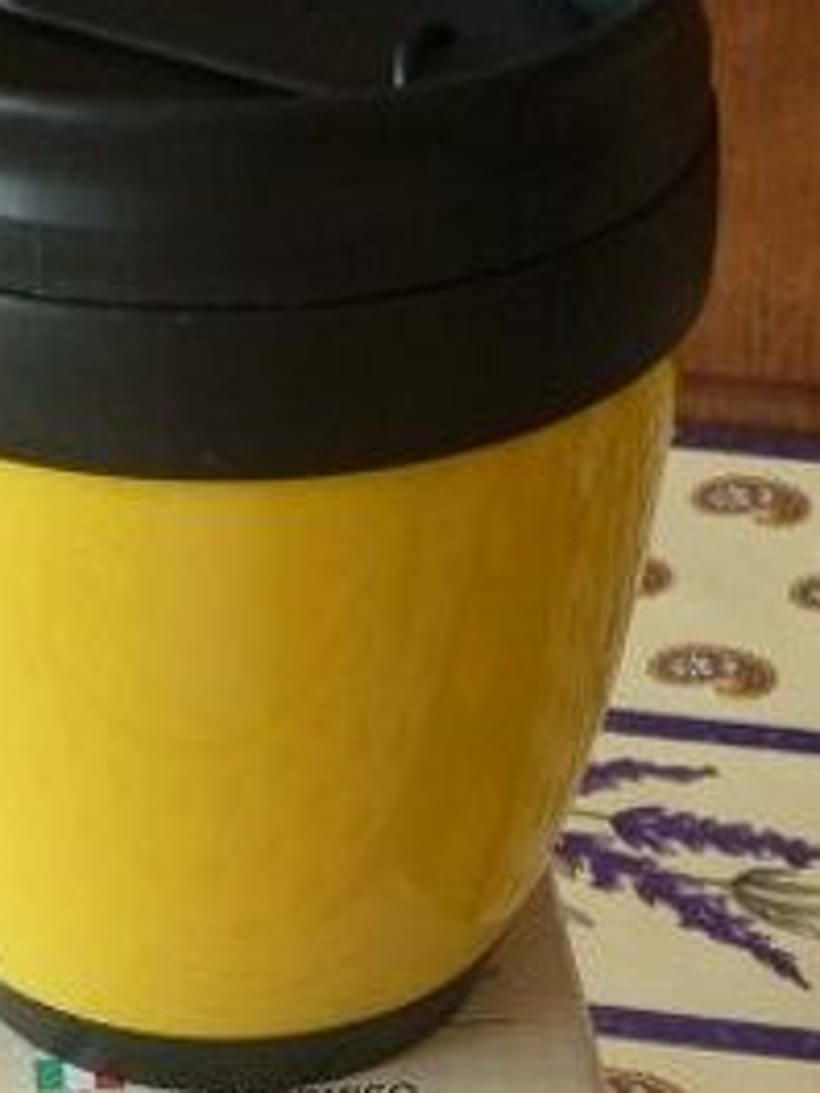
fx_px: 3980
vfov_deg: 15.5
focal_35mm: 126
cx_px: 41
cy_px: 940
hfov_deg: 11.7
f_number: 3.7
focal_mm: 9.2
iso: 320
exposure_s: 1/40
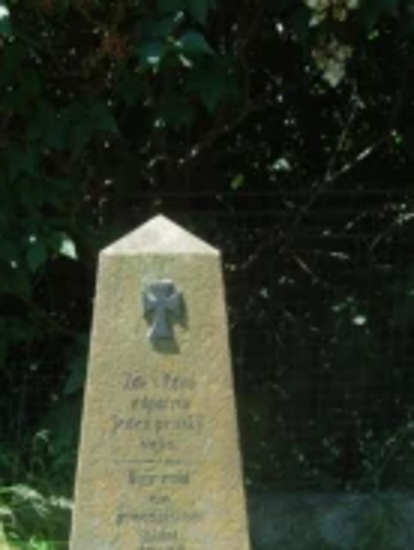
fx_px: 763
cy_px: 514
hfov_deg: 30.3
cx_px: 177
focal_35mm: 48
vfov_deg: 36.6
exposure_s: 1/320
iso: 400
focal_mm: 4.5
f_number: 6.6
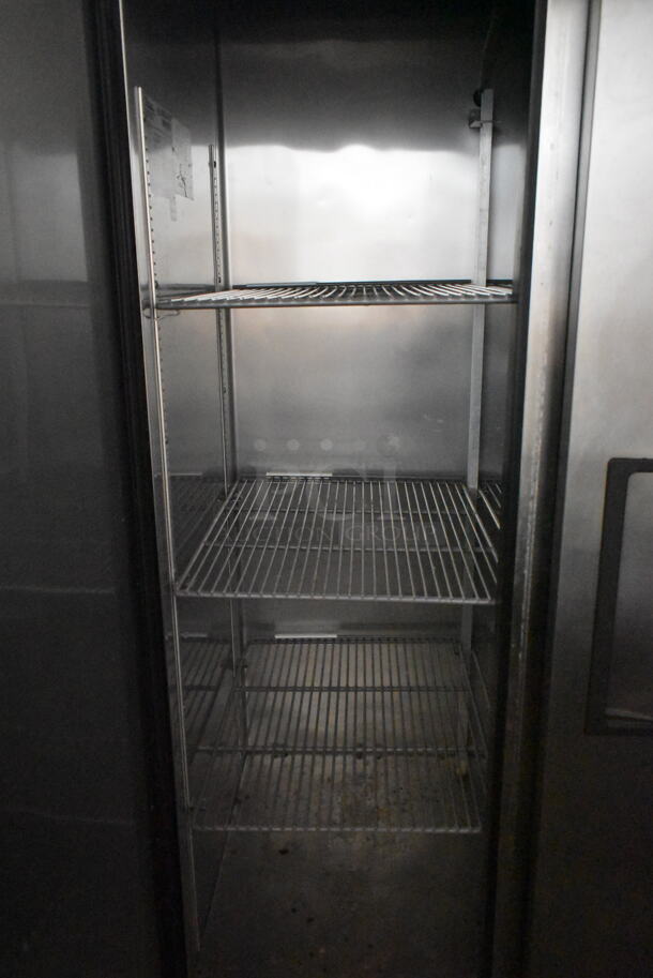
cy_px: 489
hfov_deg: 48.0
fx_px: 733
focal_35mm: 27
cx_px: 326
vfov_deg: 67.3
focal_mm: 18
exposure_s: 1/125
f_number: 3.5
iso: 12800
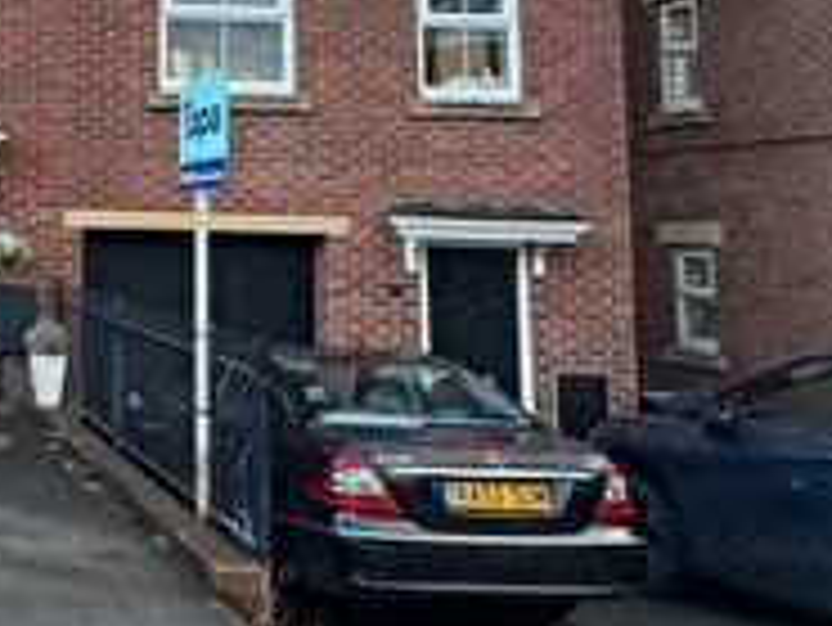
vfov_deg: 26.6
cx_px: -153
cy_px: 61
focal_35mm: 53
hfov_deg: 30.9
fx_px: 1275
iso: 50
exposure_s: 1/134
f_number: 2.2
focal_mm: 2.22
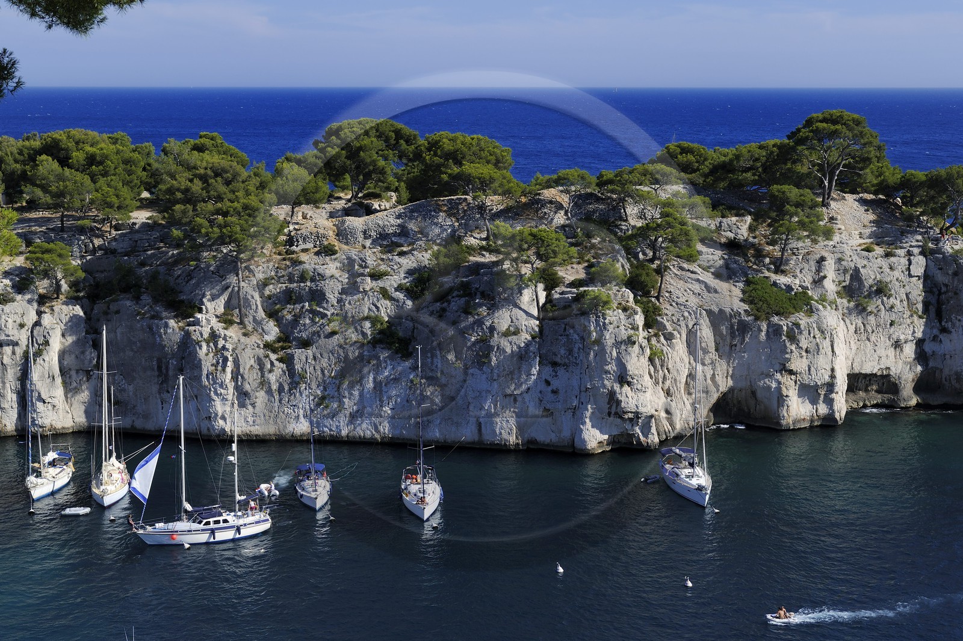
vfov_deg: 26.0
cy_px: 320
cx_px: 482
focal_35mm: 52
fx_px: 1391
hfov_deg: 38.2
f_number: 10
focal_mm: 52
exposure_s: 1/200
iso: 200
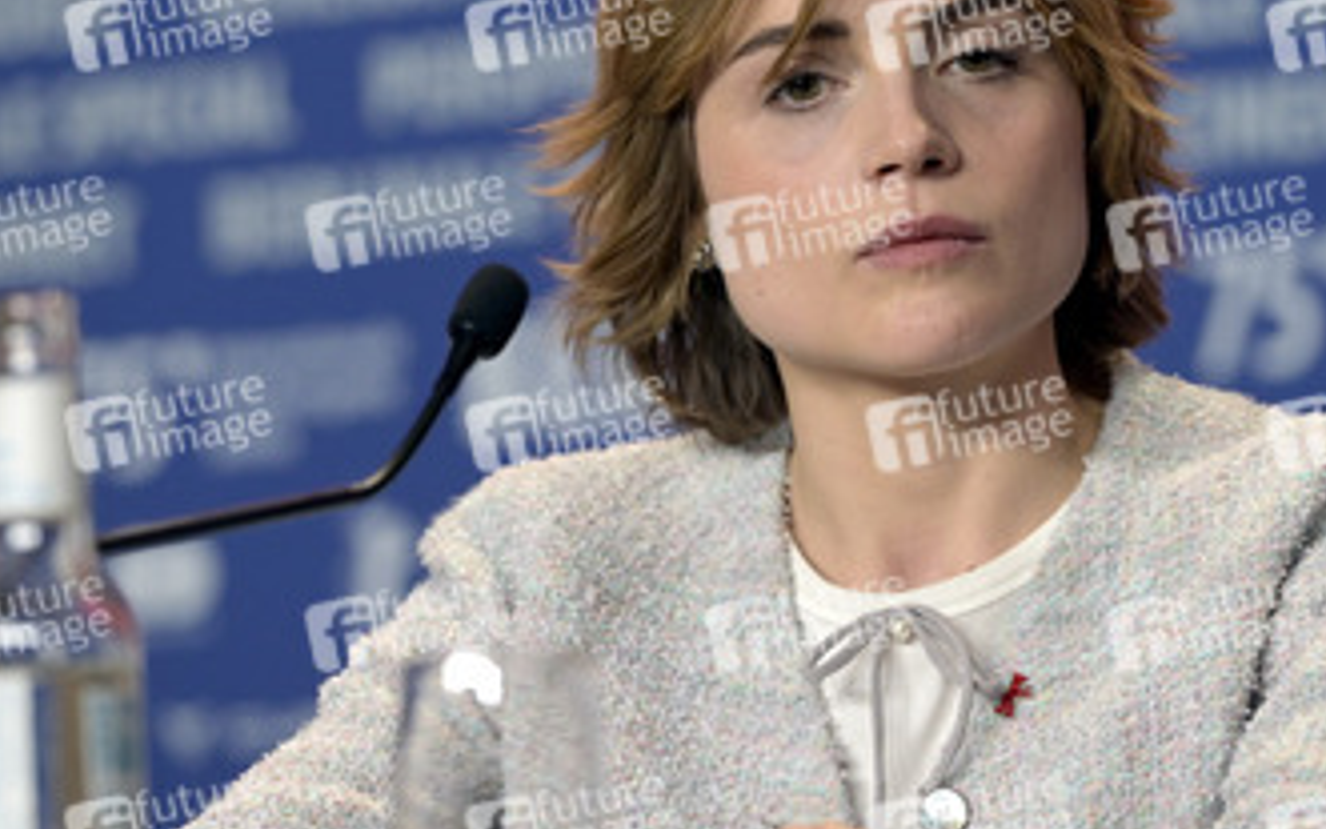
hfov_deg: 8.2
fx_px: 9289
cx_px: 863
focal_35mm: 257
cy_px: 324
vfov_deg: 5.1
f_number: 4
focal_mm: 185
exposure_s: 1/320
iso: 2000
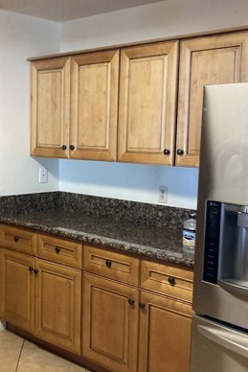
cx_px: 64
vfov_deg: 41.1
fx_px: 496
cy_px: 196
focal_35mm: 48
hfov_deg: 27.7
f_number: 1.8
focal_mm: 3.99
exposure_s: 1/40
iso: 320
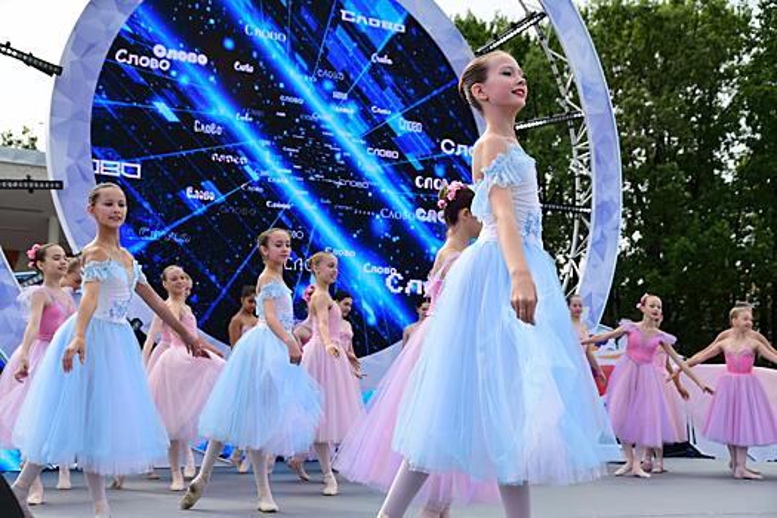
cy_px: 259
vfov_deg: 28.1
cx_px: 388
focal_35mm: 48
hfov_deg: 41.1
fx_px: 1036
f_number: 5.6
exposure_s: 1/640
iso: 200
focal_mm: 48
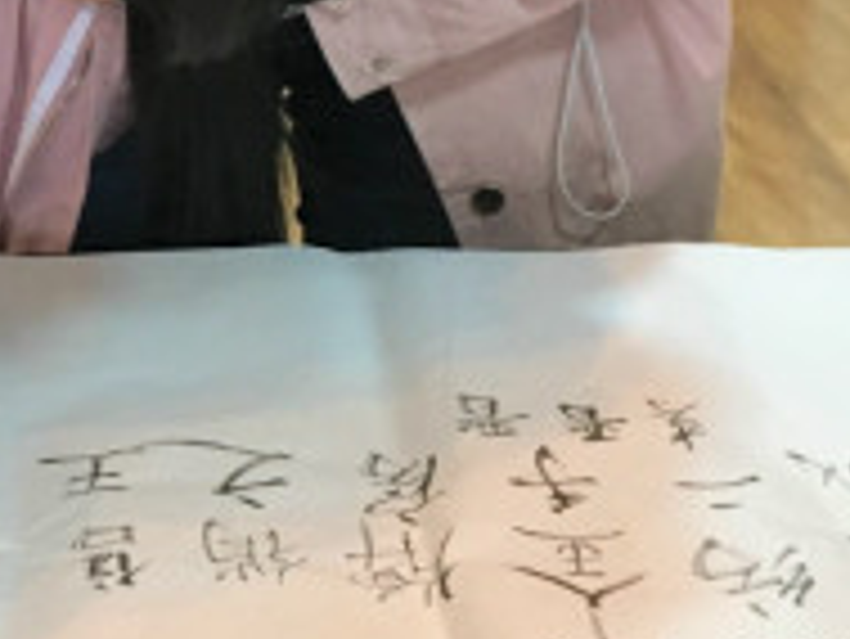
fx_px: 2408
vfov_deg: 14.8
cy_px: -58
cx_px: -40
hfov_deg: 19.3
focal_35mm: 98
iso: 200
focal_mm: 4.15
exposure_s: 1/20
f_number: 2.2
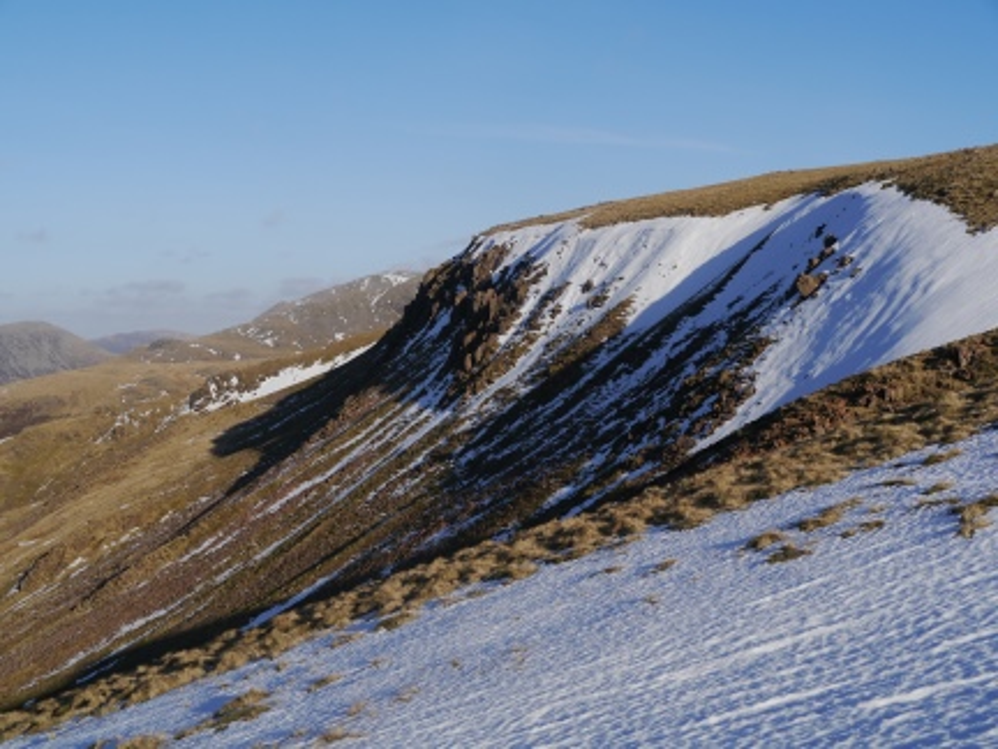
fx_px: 1326
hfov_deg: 41.2
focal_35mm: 46
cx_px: 499
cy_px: 374
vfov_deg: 31.5
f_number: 9
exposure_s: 1/500
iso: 160
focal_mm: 23
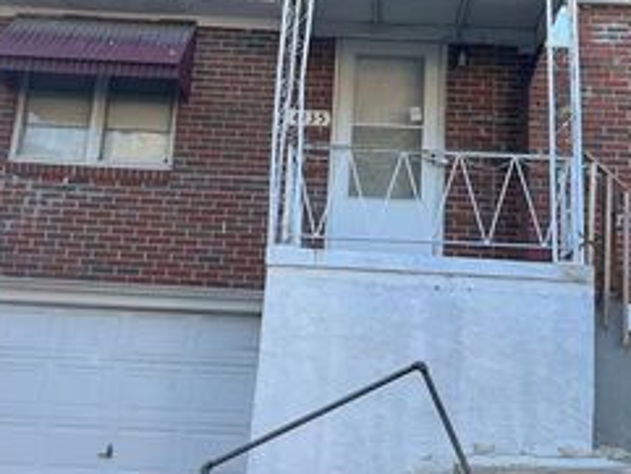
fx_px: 985
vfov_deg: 26.8
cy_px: 137
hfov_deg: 35.4
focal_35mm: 54
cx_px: 374
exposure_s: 1/274
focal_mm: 5.1
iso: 40
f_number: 1.6
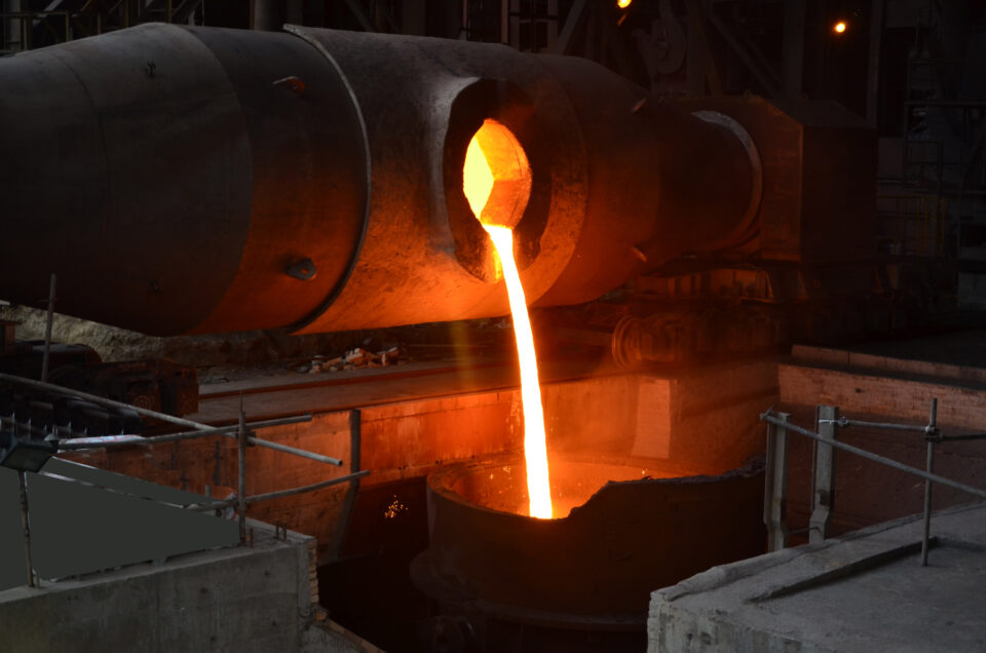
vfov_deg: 22.5
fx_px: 1640
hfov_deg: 33.5
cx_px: 493
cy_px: 326
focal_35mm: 60
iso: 400
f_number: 5.6
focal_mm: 40
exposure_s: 1/125
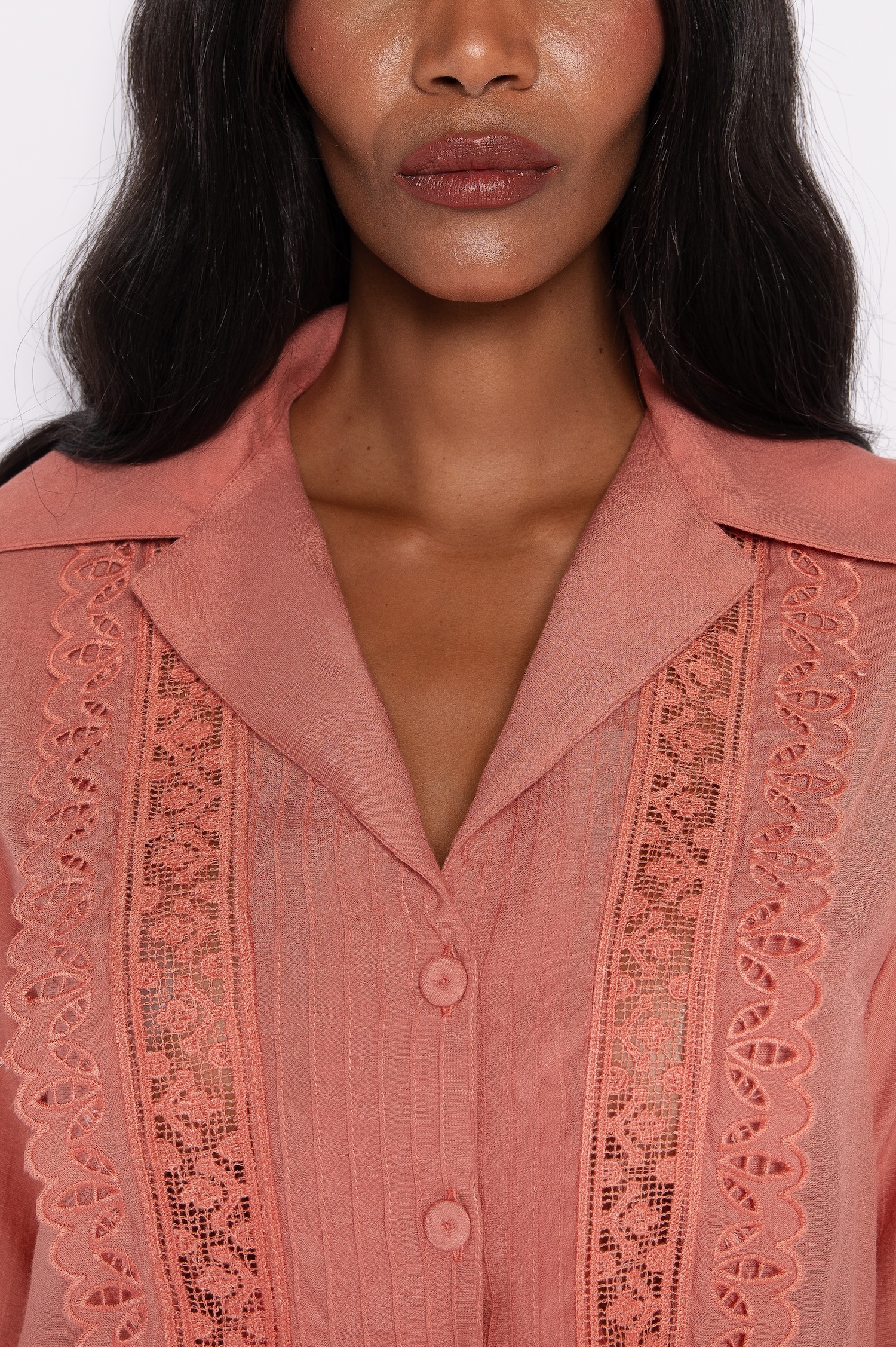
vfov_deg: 43.6
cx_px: 448
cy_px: 674
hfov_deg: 29.8
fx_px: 1682
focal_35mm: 45
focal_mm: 45
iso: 200
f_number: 7.1
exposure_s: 1/160
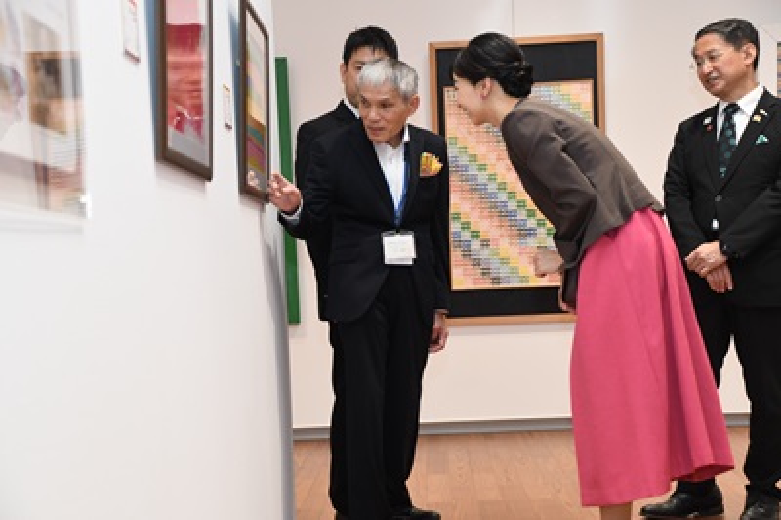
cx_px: 390
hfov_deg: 27.0
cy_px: 260
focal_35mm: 75
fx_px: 1626
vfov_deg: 18.2
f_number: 5.6
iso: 1800
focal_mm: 50
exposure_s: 1/125
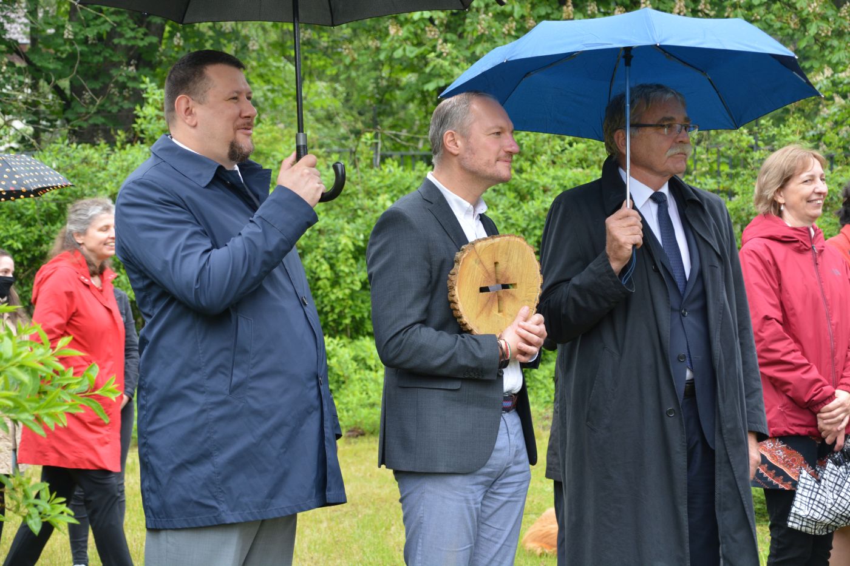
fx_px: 1983
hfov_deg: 24.2
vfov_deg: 16.3
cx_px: 425
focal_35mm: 84
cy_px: 283
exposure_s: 1/125
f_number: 5.6
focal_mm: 56
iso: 400
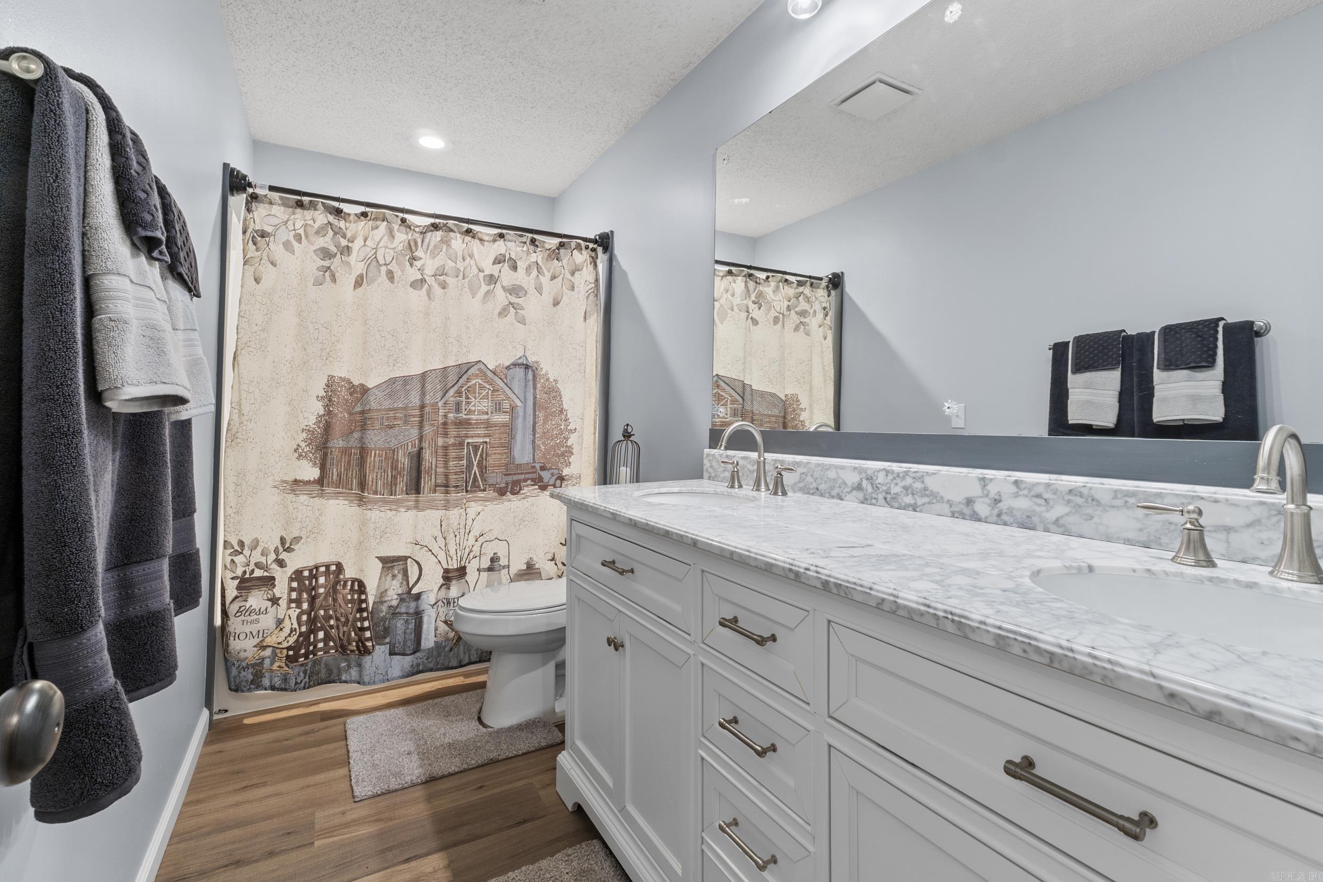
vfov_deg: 77.3
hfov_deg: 100.4
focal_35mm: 15
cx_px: 662
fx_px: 551
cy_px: 441
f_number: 9
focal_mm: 10
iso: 200
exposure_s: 1/2
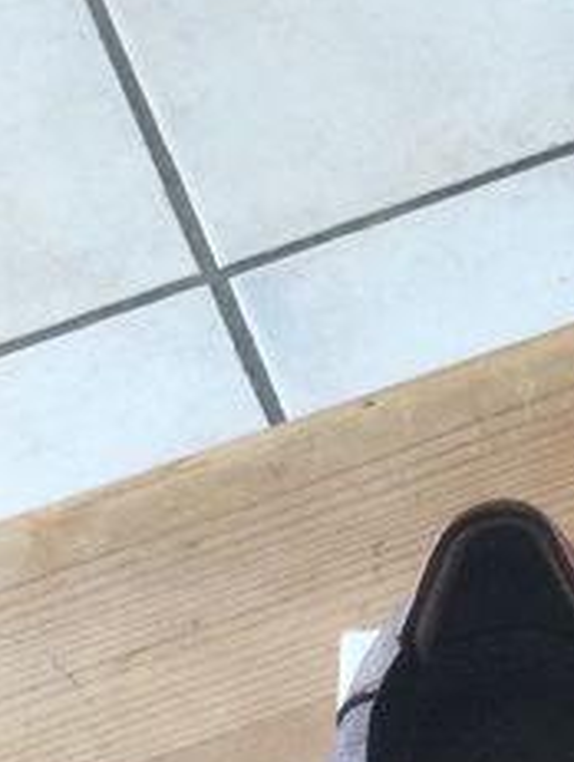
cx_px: 755
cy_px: 1557
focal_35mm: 134
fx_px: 2954
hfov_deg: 10.8
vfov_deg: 12.7
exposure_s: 1/33
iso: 32
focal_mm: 3.3
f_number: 2.4
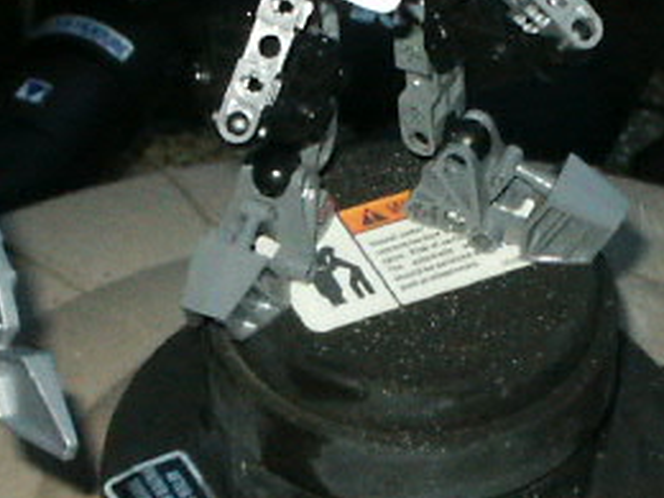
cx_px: 383
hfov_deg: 11.5
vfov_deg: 8.6
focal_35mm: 172
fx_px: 3299
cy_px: 271
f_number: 6.7
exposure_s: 1/45
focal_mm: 7.18
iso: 200
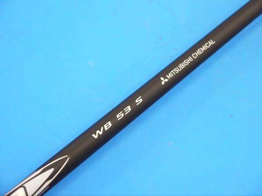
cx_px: 131
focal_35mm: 74
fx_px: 560
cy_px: 98
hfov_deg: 26.3
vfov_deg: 19.9
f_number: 5.4
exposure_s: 1/80
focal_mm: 37
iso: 640
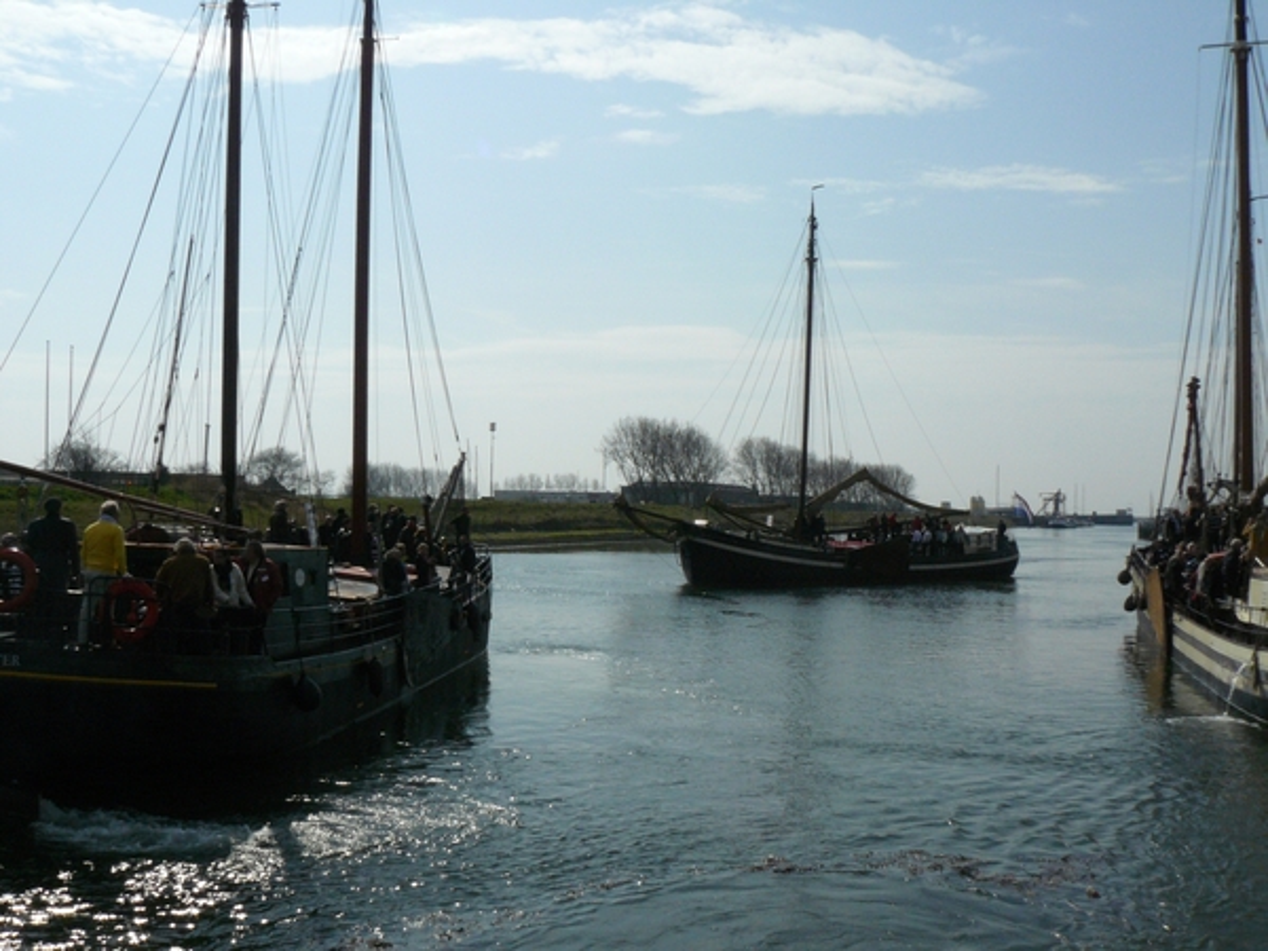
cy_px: 476
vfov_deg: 39.7
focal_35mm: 36
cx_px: 634
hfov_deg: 51.4
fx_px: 1319
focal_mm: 6
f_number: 8
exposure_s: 1/1600
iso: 200
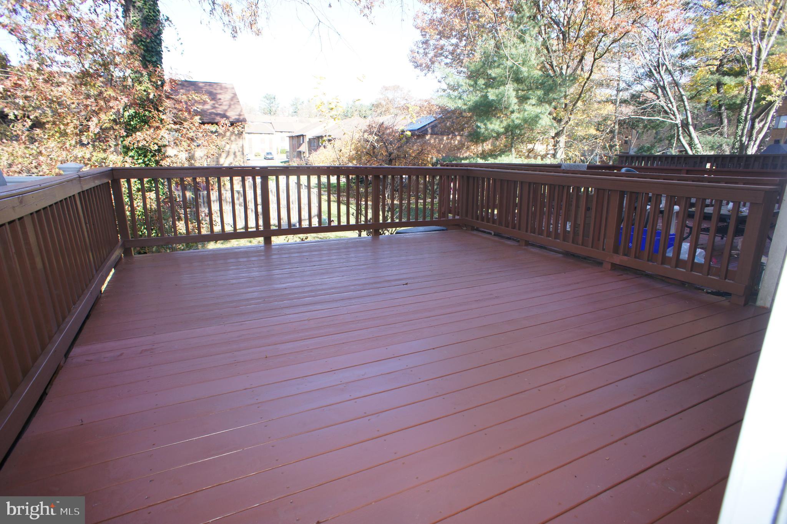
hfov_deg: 73.8
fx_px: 524
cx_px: 394
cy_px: 262
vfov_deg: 53.1
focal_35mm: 24
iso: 200
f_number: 5.6
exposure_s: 1/125
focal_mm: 16
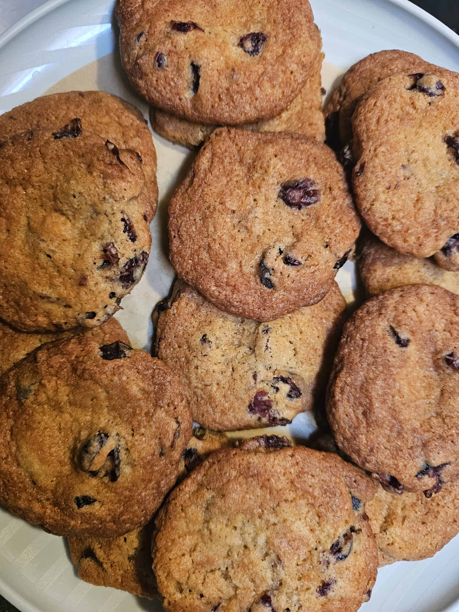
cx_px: 230
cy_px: 306
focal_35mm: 23
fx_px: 407
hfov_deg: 58.9
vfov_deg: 73.9
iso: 800
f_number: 1.7
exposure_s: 1/52
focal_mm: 6.3
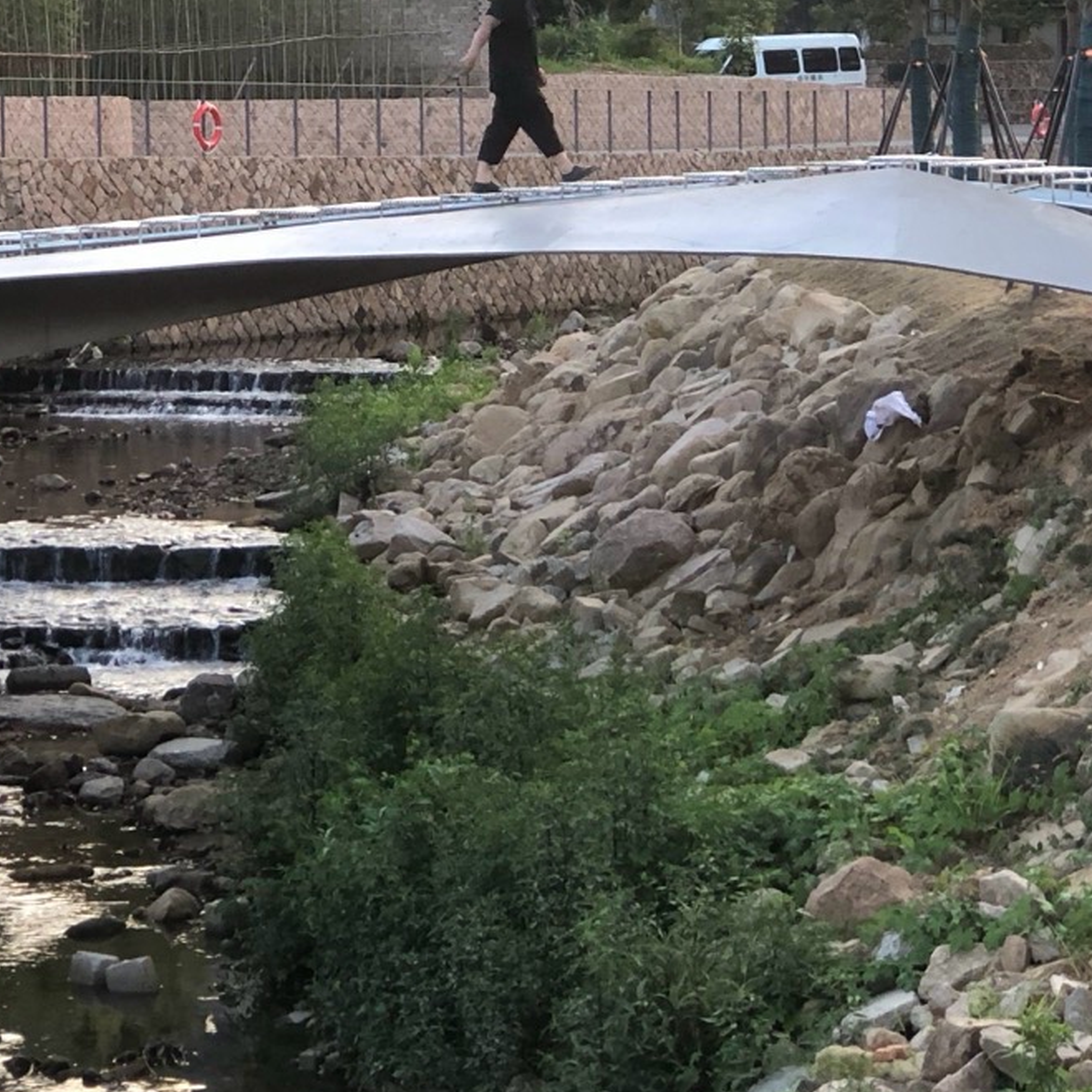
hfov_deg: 13.4
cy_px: 153
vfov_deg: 13.3
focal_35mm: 130
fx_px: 4640
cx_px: 247
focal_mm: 6.6
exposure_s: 1/120
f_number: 2.8
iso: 125
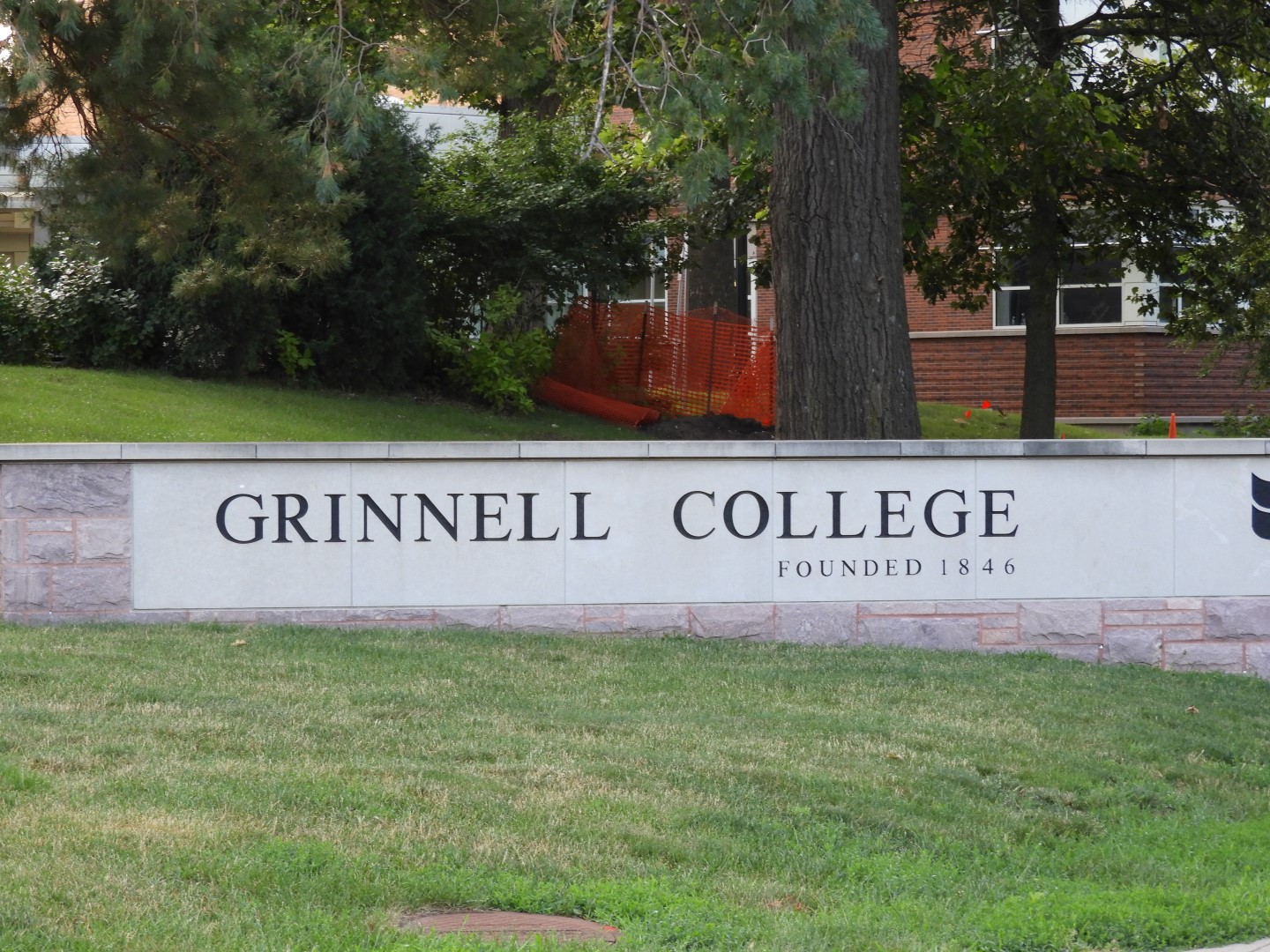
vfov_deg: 12.9
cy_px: 476
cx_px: 635
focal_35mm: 115
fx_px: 4219
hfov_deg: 17.1
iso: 200
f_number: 5
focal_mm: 20.6
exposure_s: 1/60
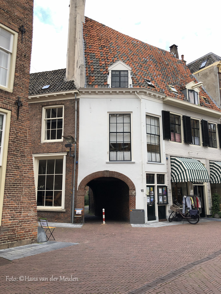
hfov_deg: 49.8
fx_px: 238
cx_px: 110
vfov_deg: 63.4
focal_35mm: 28
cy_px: 147
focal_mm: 3.99
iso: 20
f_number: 1.8
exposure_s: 1/317
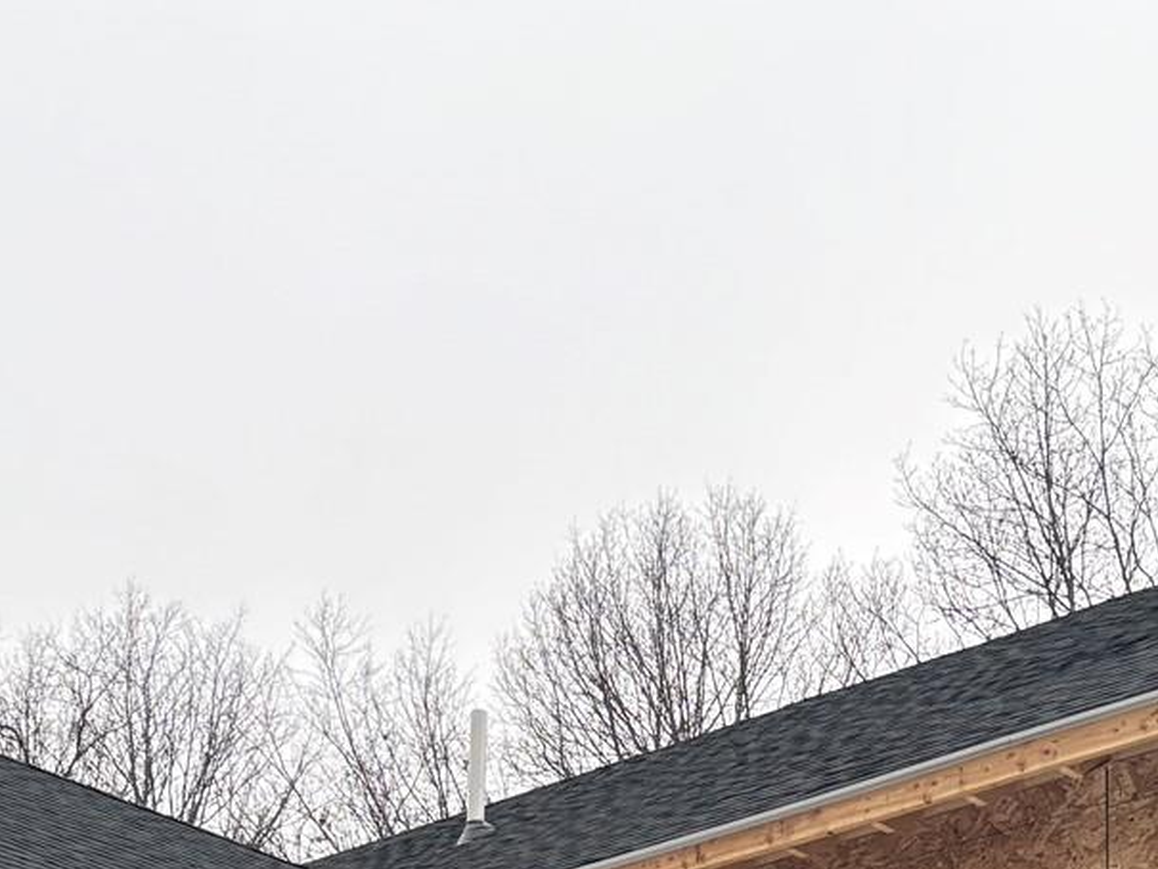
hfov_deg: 22.0
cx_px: 886
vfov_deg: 15.2
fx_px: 2944
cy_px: 1403
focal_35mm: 88
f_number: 1.6
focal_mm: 5.96
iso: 125
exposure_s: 1/121
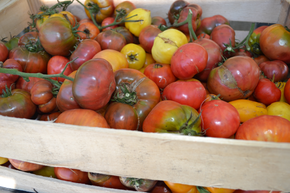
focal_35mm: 33
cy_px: 96
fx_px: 266
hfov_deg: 57.2
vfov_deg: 40.0
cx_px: 145
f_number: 3.8
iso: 160
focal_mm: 22
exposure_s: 1/200
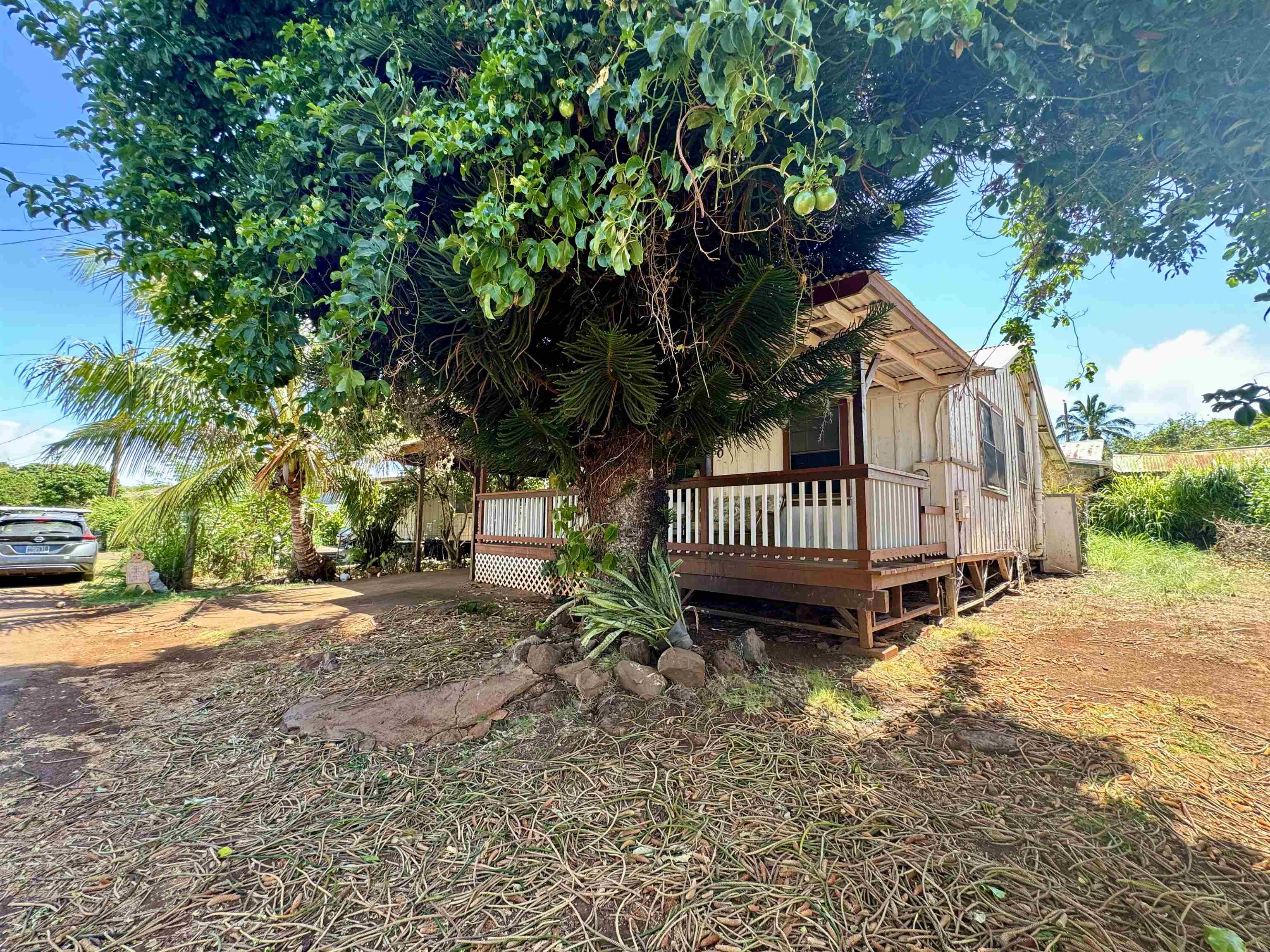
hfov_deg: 102.1
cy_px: 476
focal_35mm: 14
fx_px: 514
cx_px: 635
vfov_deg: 85.7
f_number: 2.2
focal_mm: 2.22
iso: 50
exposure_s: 1/99
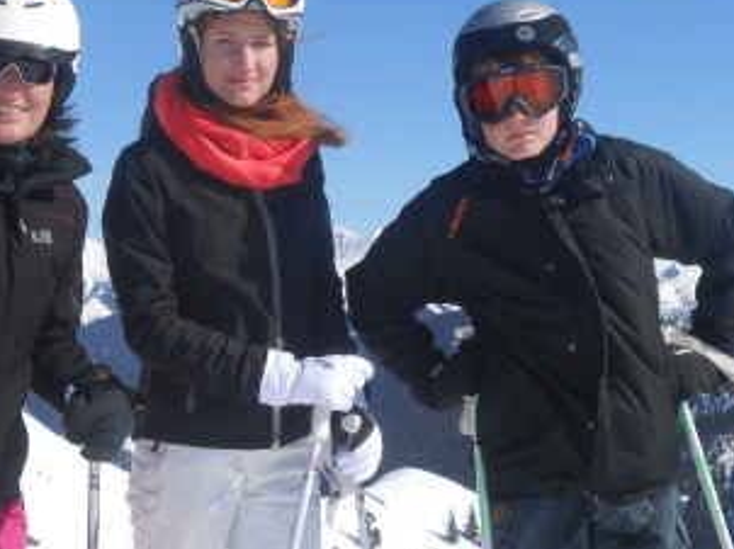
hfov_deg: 27.8
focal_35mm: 70
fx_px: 1483
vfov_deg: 21.0
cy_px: 326
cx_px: 306
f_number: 4.5
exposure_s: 1/1000
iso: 80
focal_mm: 7.8
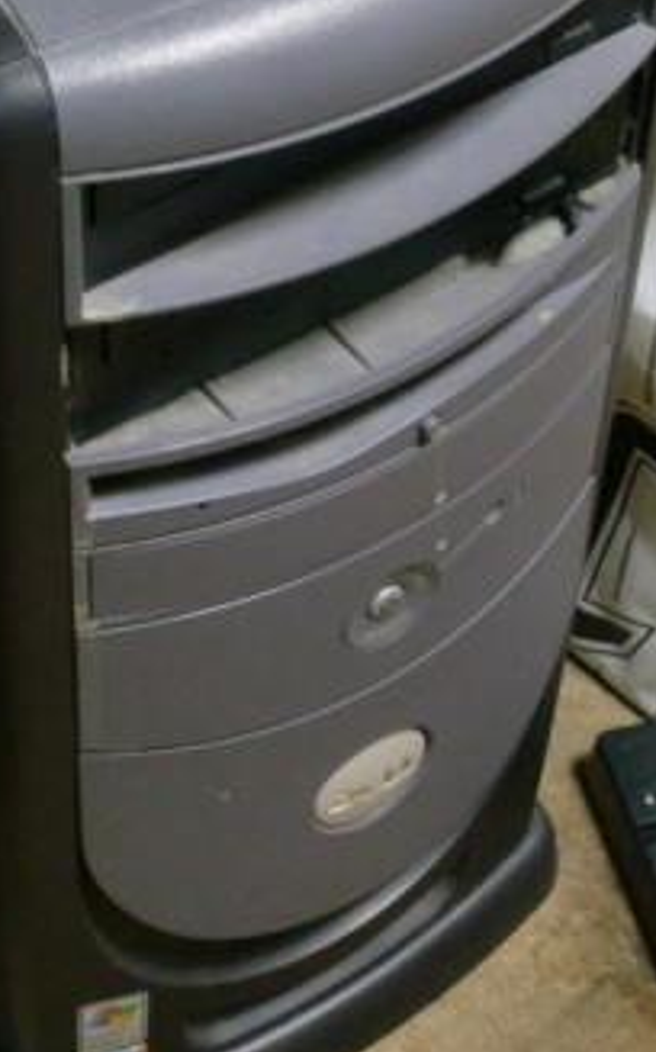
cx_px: 383
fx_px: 3265
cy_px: 528
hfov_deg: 11.5
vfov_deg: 18.3
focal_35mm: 114
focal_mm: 13.02
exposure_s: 1/13
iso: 800
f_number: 4.7
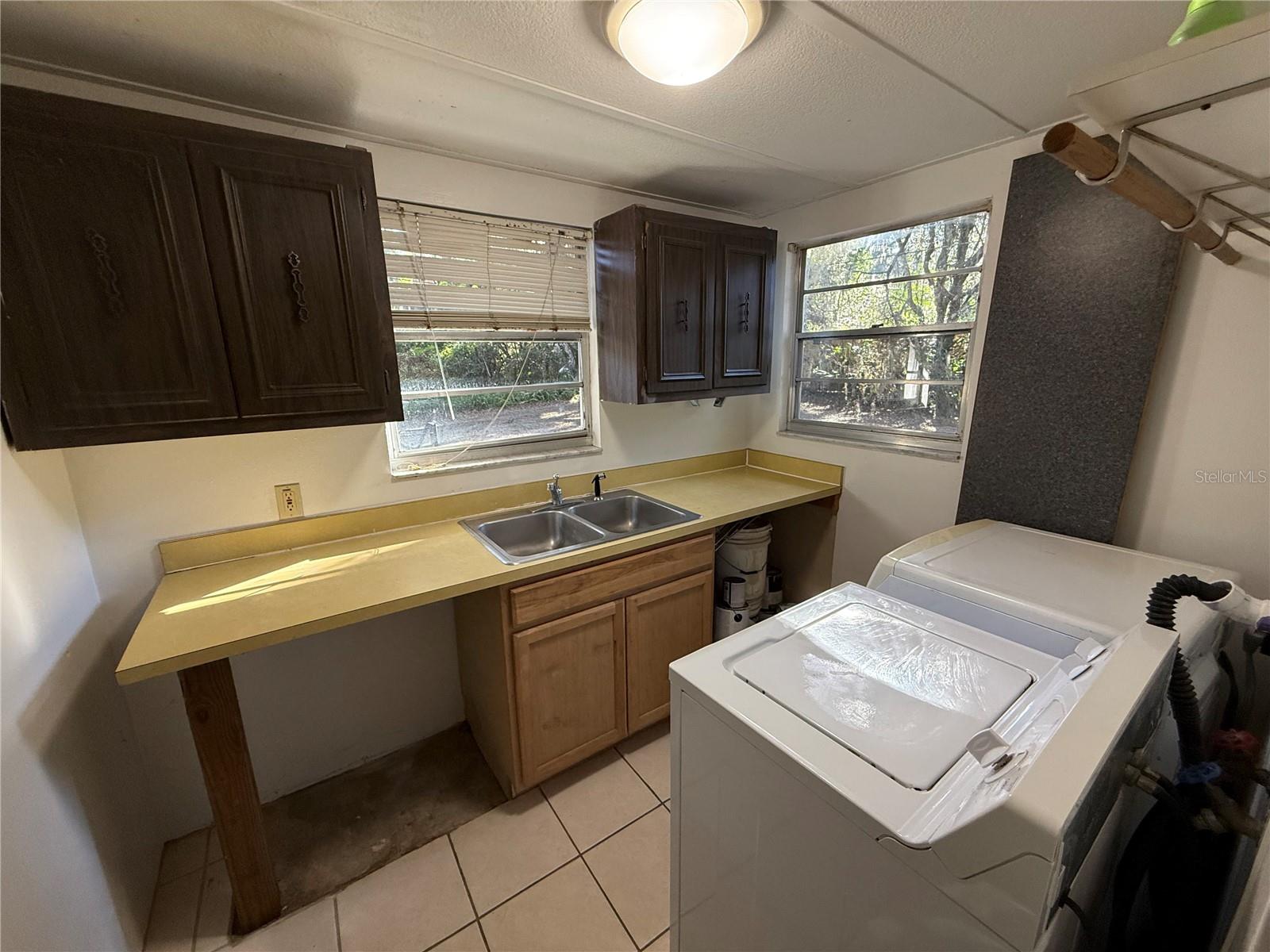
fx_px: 514
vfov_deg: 85.7
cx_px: 635
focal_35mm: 14
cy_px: 476
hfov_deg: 102.1
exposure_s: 1/120
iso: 250
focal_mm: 2.22
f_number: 2.2
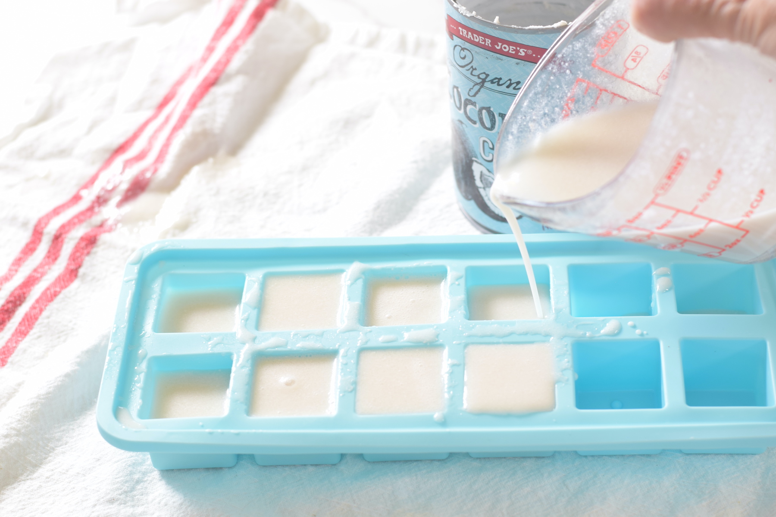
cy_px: 258
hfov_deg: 27.0
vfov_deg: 18.2
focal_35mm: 75
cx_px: 388
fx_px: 1617
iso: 400
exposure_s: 1/50
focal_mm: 50
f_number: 5
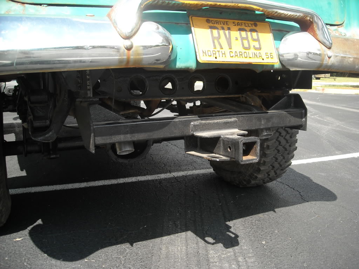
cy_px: 134
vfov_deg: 40.7
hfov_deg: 52.6
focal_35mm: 35
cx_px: 180
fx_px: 363
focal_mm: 5.7
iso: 64
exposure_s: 1/284
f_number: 2.8
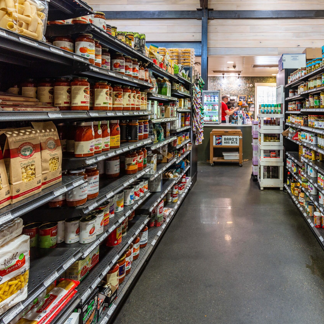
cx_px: 236
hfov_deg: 66.1
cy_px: 160
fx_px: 233
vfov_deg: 69.6
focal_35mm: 22
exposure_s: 1/5
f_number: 5.6
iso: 320
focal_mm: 17
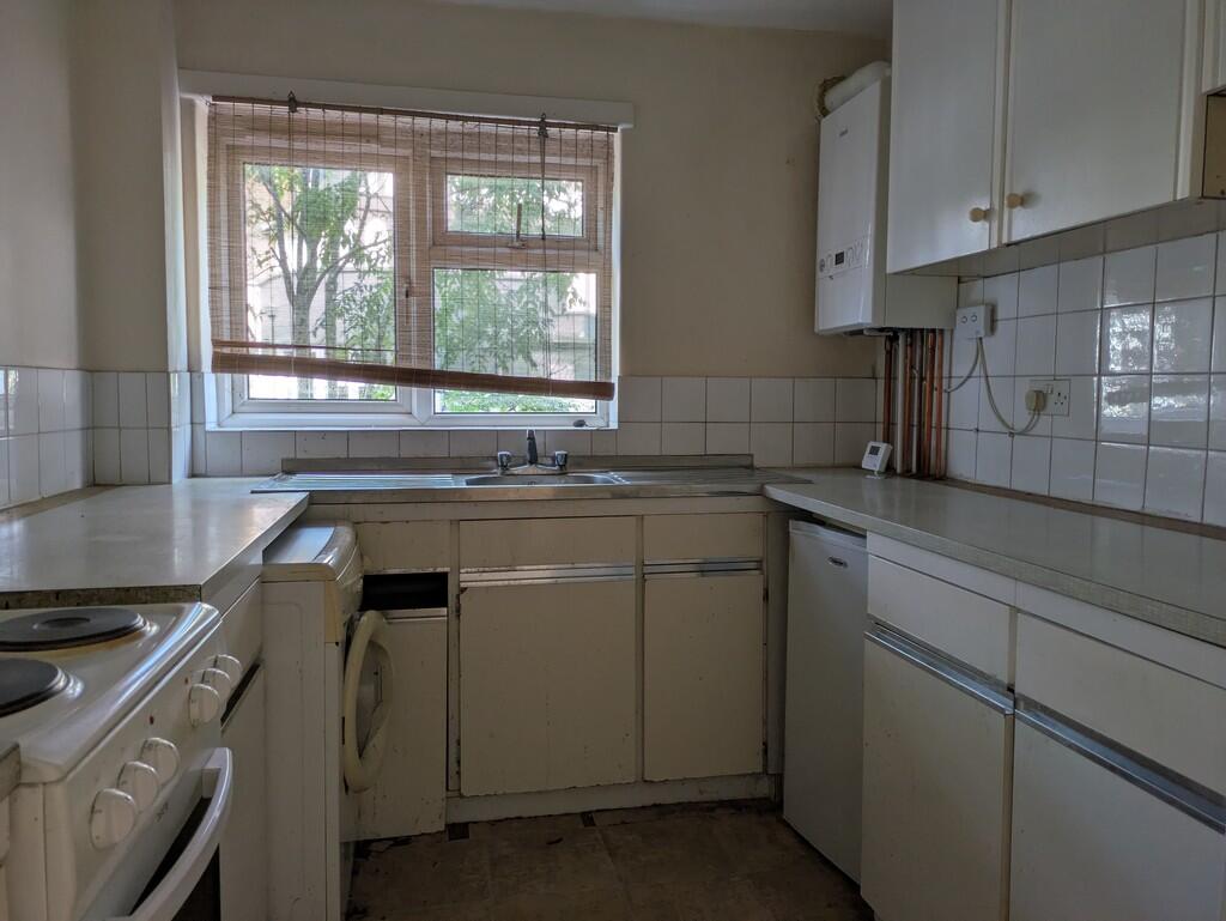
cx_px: 613
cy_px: 460
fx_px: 886
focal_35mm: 25
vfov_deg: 54.9
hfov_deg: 69.4
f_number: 1.89
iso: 82
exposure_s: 1/33.3
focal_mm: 5.43
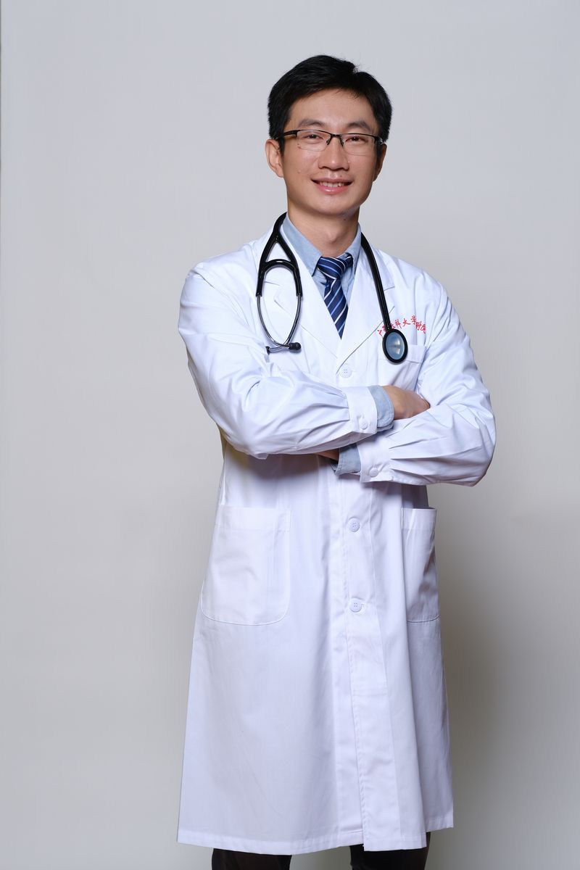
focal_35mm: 84
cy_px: 435
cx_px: 290
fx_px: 2030
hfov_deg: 16.3
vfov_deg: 24.2
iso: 250
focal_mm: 56
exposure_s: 1/160
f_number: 4
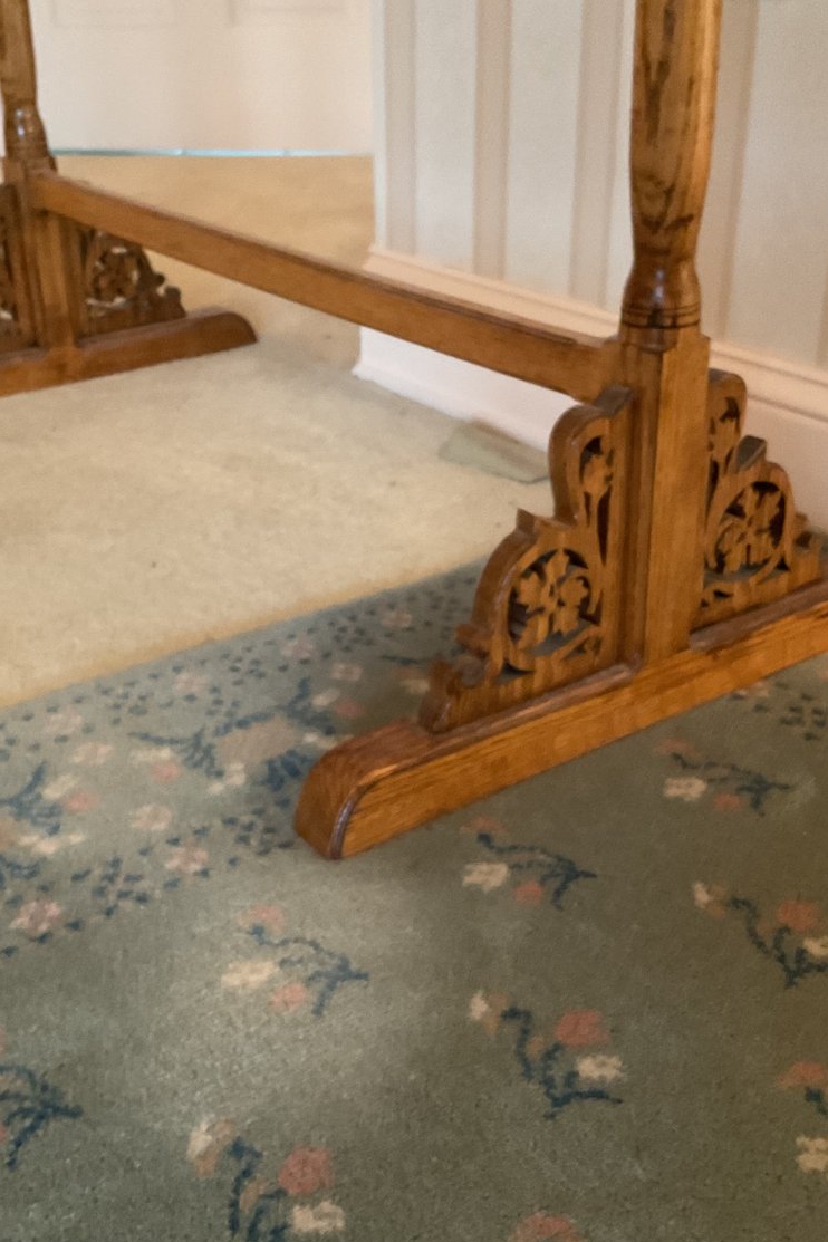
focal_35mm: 41
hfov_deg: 32.6
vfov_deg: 47.4
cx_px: 361
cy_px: 614
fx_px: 1414
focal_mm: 3
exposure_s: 1/30
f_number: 1.8
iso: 250
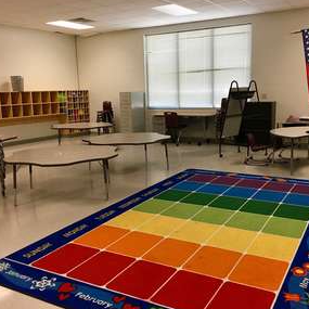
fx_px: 364
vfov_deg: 46.0
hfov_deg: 46.0
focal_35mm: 36
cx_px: 169
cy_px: 151
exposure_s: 1/30
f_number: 2.2
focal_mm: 4.15
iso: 40
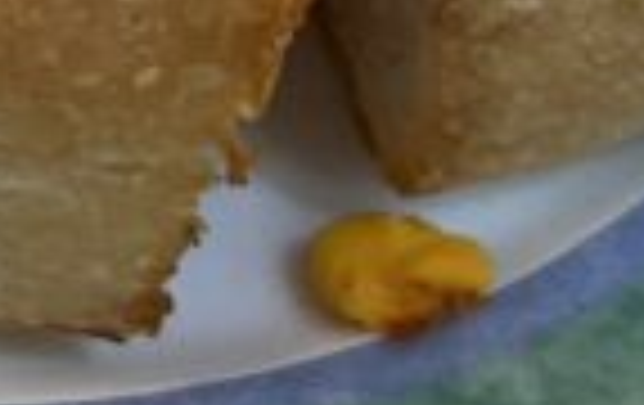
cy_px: -796
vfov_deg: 6.2
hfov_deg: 9.8
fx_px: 3464
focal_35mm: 197
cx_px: -676
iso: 160
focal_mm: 5.7
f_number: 1.5
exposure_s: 1/60
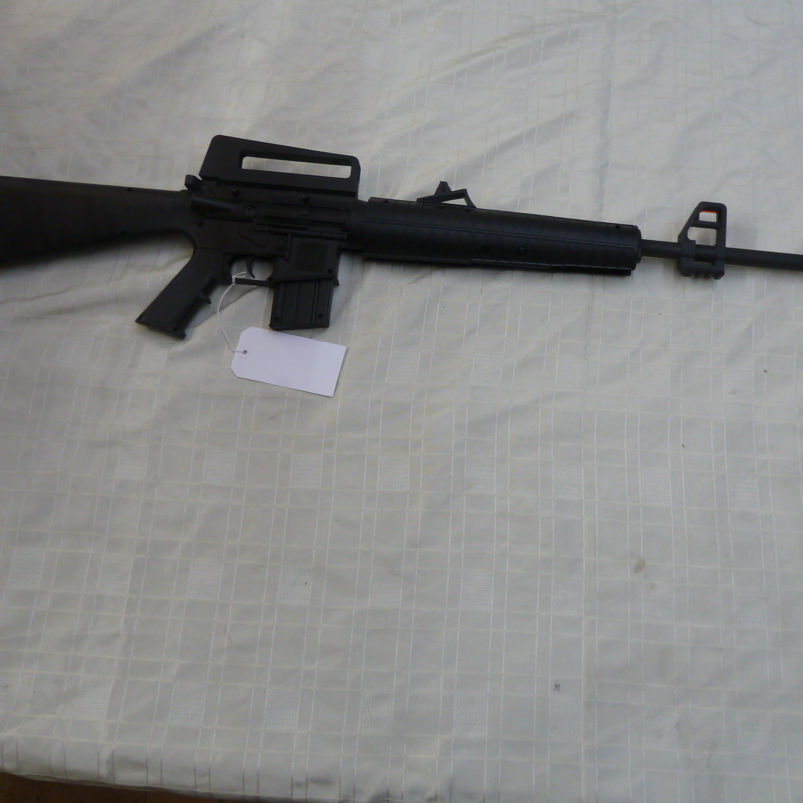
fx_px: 787
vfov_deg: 54.0
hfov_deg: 53.9
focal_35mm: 30
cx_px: 454
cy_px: 406
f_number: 3.3
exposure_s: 1/30
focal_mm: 4.1
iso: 160
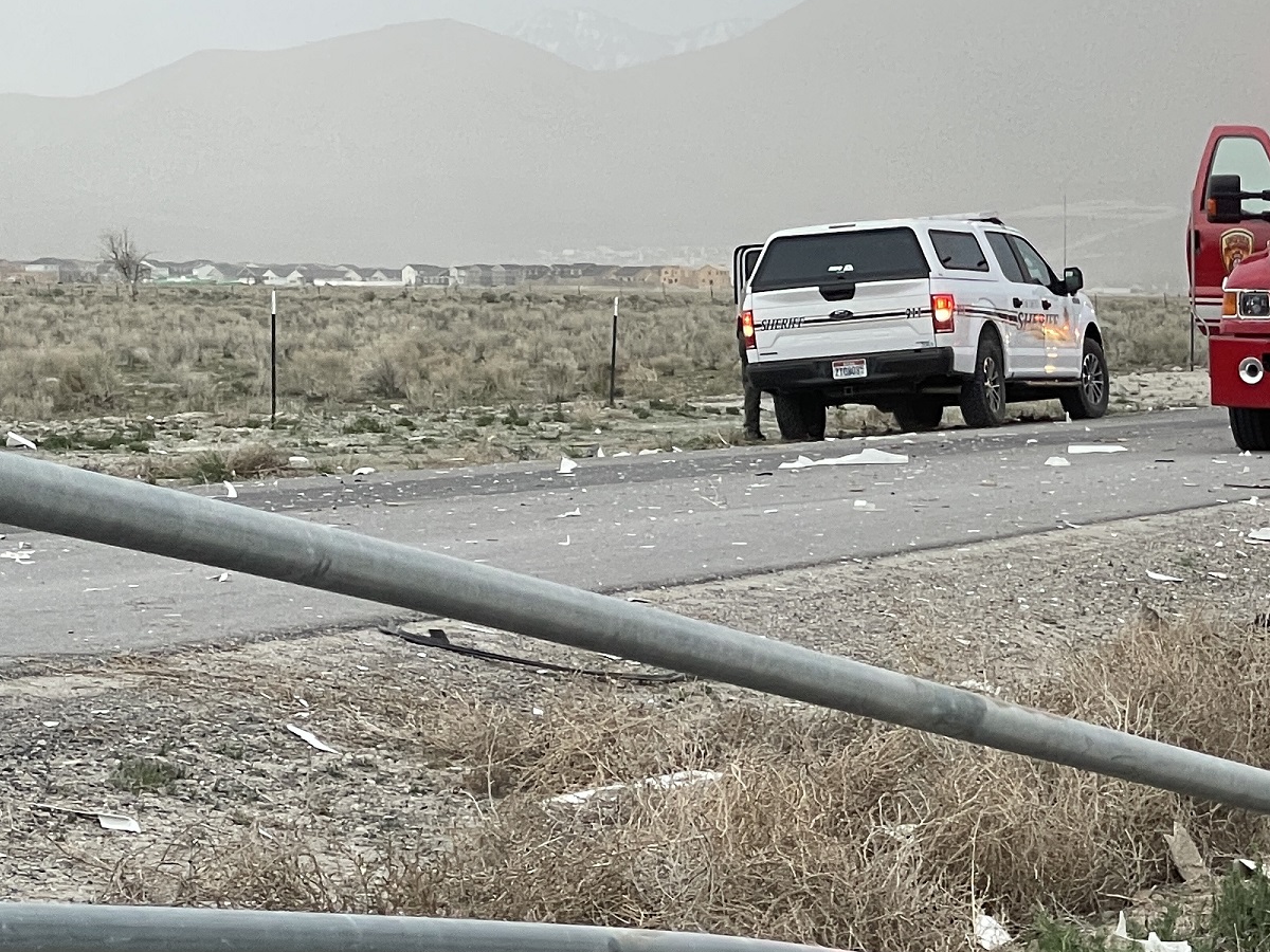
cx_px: 1583
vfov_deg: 11.1
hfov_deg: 14.5
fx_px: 4806
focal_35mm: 131
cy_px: 1107
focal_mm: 6
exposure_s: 1/99
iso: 64
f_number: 2
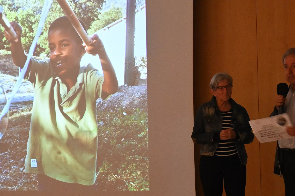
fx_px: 844
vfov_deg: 13.3
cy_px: 123
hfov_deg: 19.8
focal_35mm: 103
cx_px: 147
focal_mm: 33
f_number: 5
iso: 3200
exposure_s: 1/10
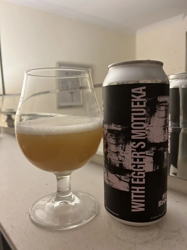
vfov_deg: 67.3
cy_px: 125
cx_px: 94
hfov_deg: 53.1
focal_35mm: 26
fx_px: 187
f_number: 1.6
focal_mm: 5.1
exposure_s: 1/25
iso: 640
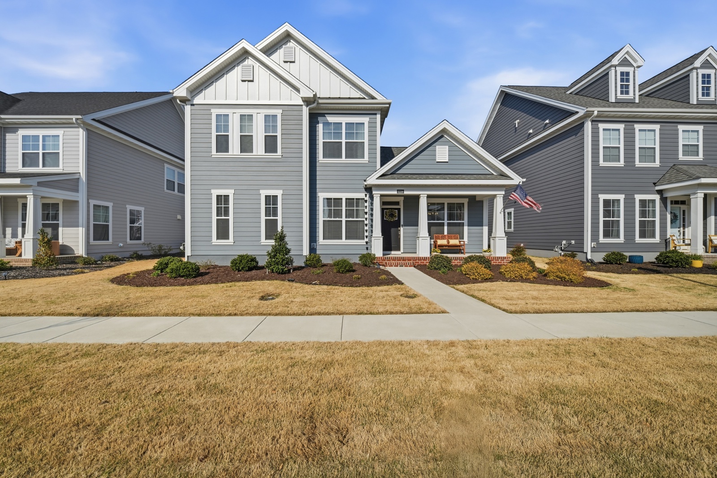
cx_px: 358
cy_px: 239
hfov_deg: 112.6
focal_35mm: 12
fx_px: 239
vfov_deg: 90.0
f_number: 8
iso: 250
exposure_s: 1/6400
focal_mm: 12
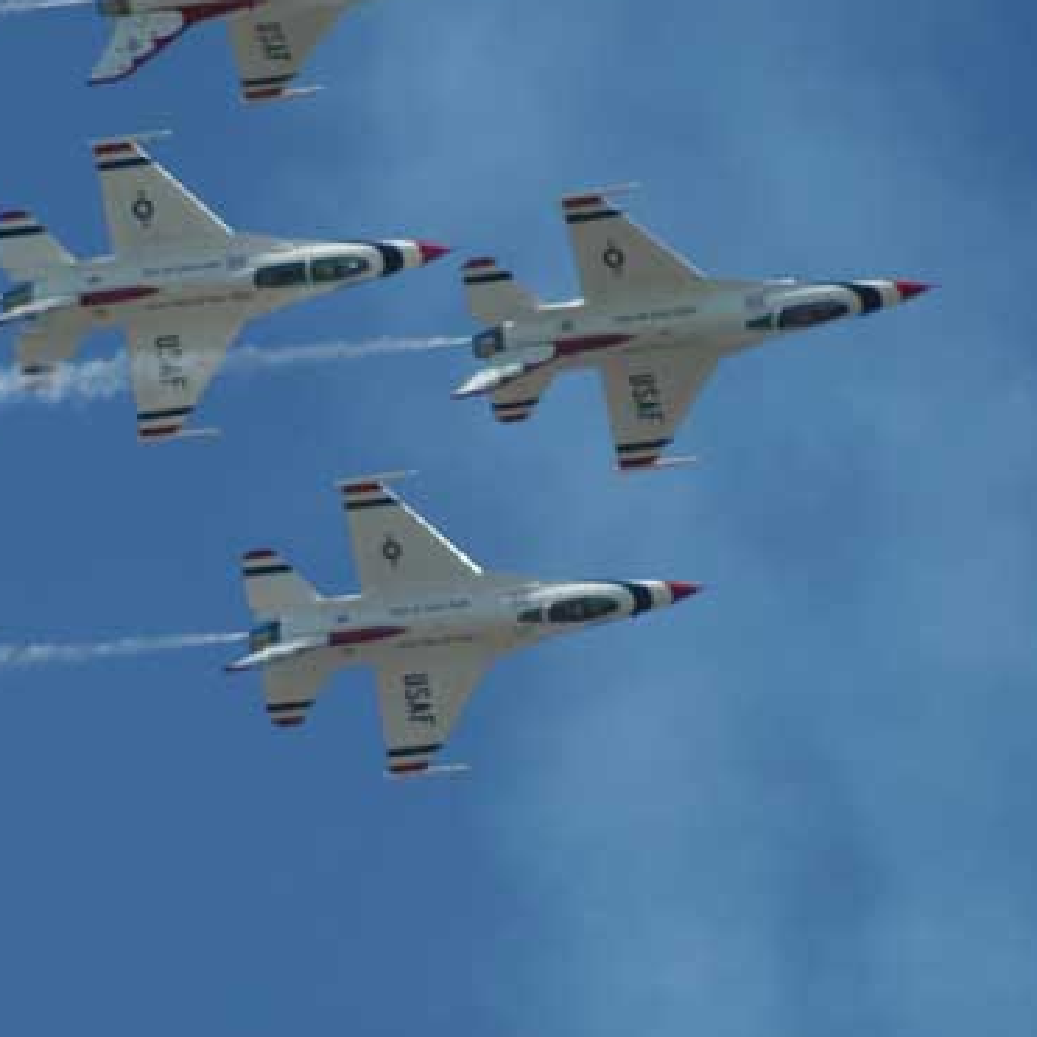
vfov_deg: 2.1
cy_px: 475
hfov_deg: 2.1
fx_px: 27894
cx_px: 271
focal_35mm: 823
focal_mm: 300
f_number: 5.6
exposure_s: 1/1000
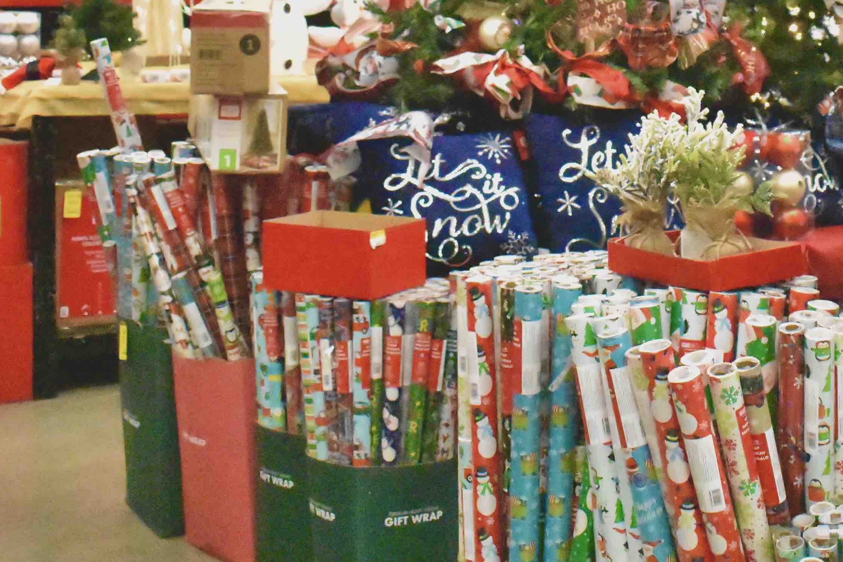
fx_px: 1709
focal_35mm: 73
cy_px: -23
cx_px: 656
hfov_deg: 27.2
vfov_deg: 18.1
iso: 25600
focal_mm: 18
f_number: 3.5
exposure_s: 1/1250
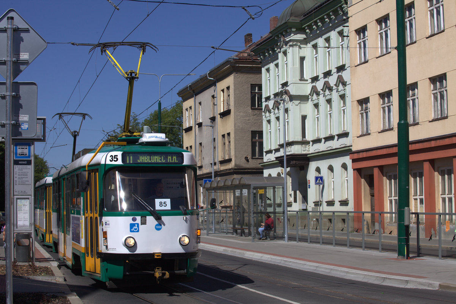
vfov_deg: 20.0
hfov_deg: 29.7
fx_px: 861
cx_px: 228
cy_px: 152
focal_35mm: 68
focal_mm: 70
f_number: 13
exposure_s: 1/640
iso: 200
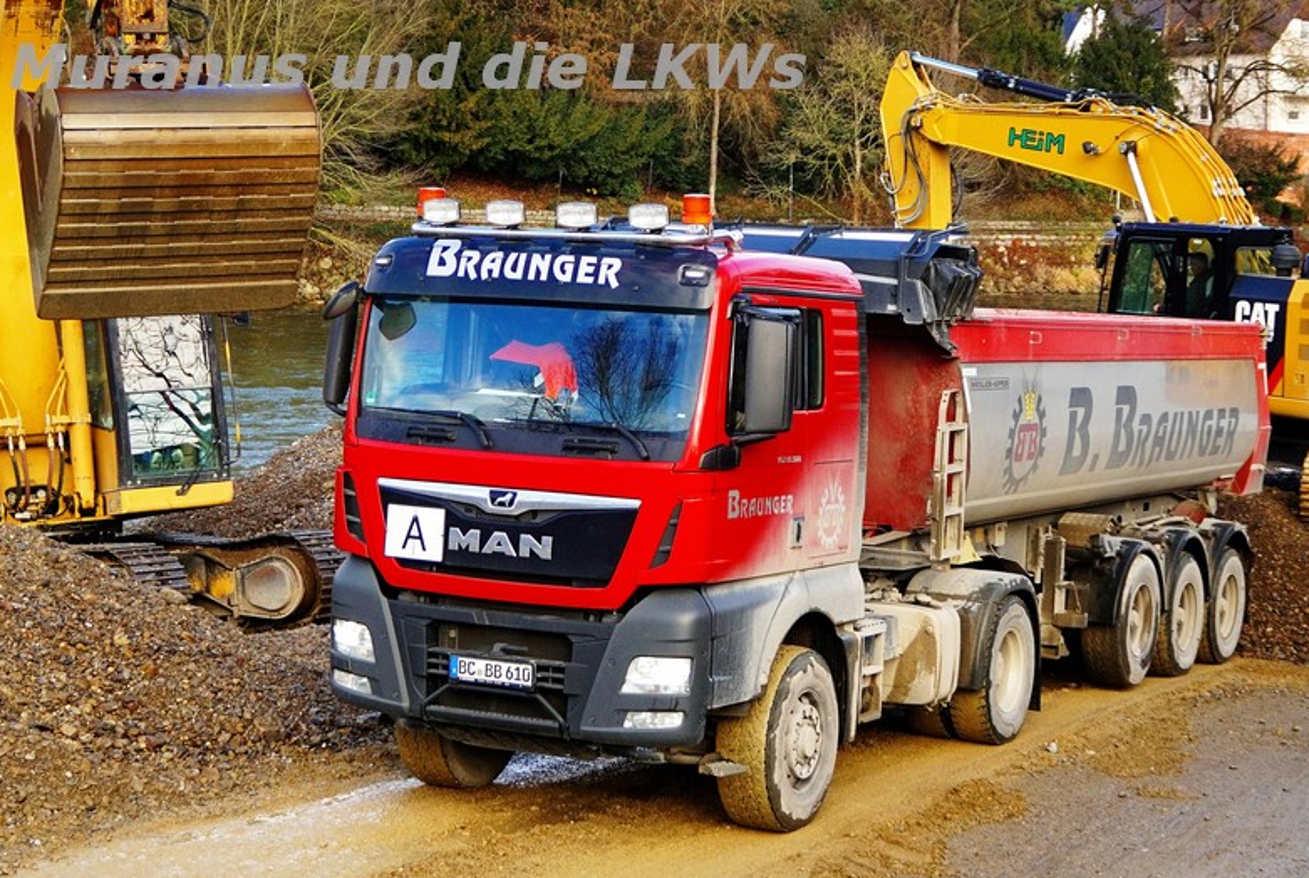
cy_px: 441
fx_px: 1566
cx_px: 662
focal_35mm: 43
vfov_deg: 31.3
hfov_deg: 45.4
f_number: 4
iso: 400
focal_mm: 28
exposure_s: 1/640
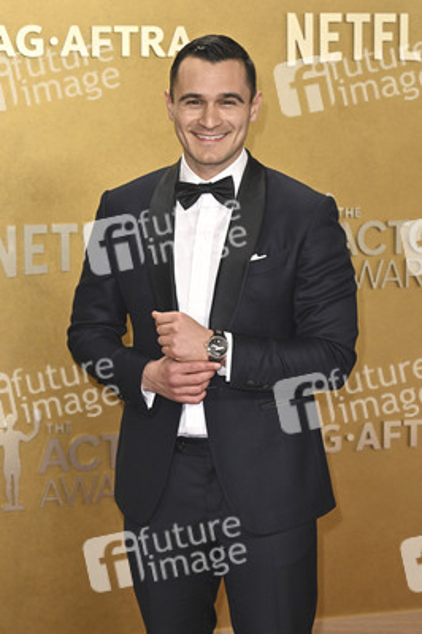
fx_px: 1550
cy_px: 317
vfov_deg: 23.1
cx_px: 211
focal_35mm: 88
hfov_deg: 15.5
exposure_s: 1/320
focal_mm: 88
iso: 2500
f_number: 5.6
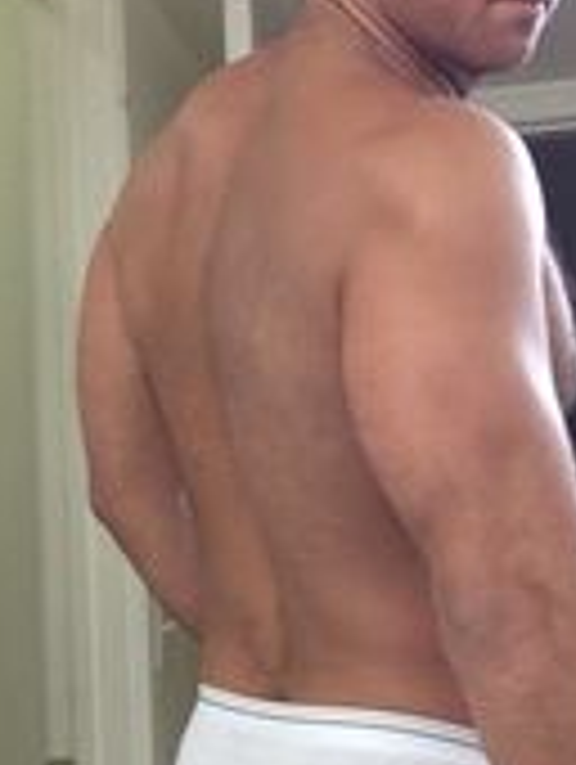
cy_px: 560
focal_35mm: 85
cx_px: 194
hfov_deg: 17.4
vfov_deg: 22.8
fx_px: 1881
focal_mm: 2.15
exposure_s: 1/30
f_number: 2.4
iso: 80
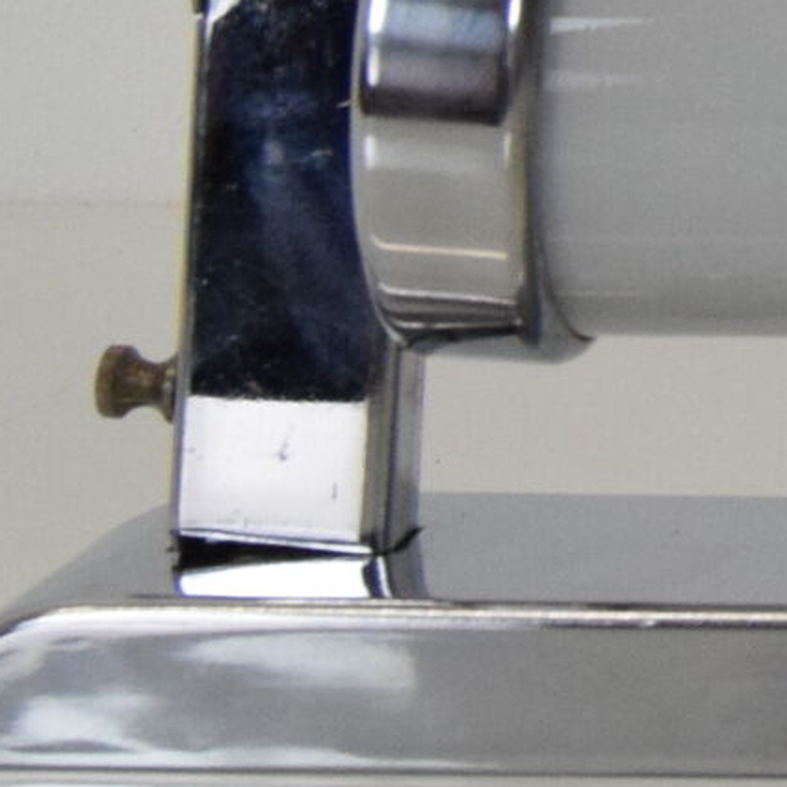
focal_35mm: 198
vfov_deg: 8.7
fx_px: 5093
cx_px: 2290
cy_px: -200
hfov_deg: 7.8
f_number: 7.1
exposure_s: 1/200
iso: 1600
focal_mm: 22
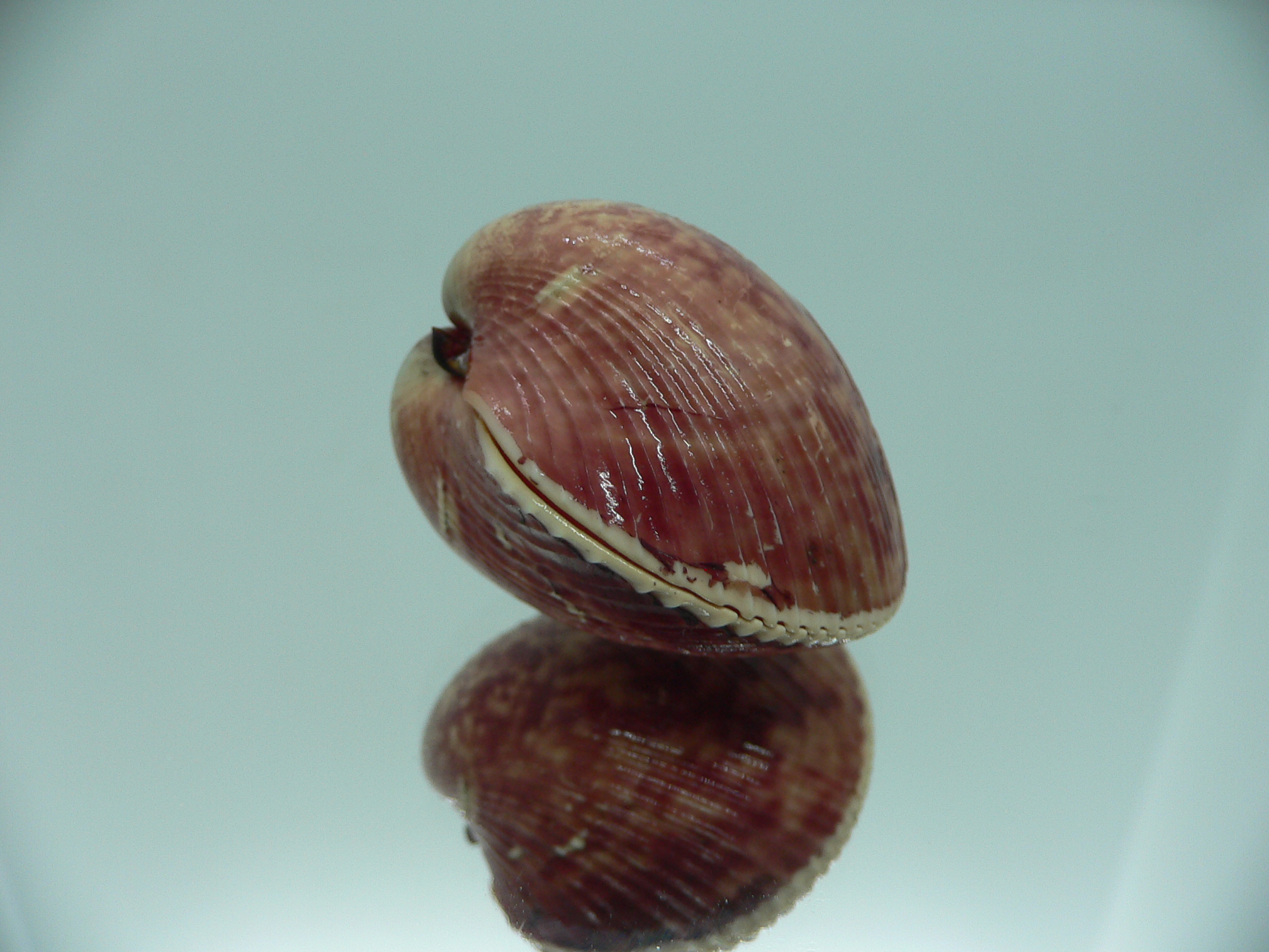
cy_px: 476
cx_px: 634
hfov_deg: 52.6
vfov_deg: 40.7
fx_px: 1283
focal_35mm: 35
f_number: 2.8
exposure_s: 1/60
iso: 80
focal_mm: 4.6
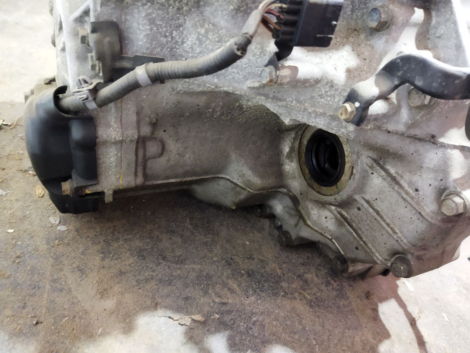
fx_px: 367
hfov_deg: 65.3
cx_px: 235
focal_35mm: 27
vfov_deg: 51.4
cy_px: 176
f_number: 1.79
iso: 634
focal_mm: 4.71
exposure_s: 1/20
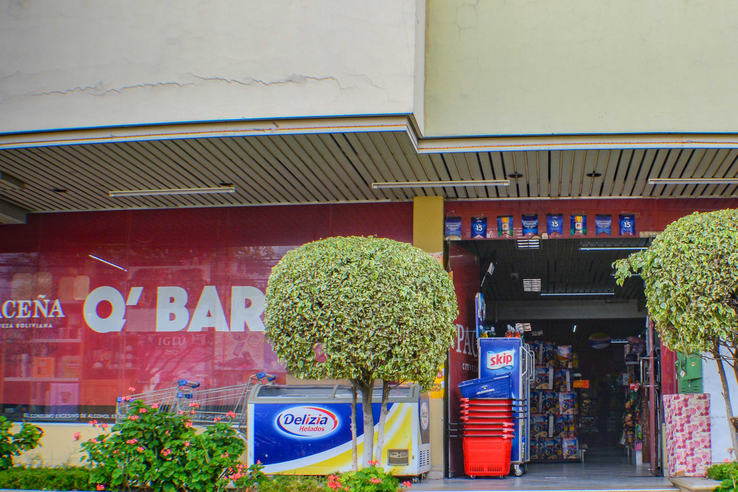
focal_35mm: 61
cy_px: 305
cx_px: 532
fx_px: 1248
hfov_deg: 32.5
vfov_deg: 22.3
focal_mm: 23
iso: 200
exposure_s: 1/60
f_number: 10
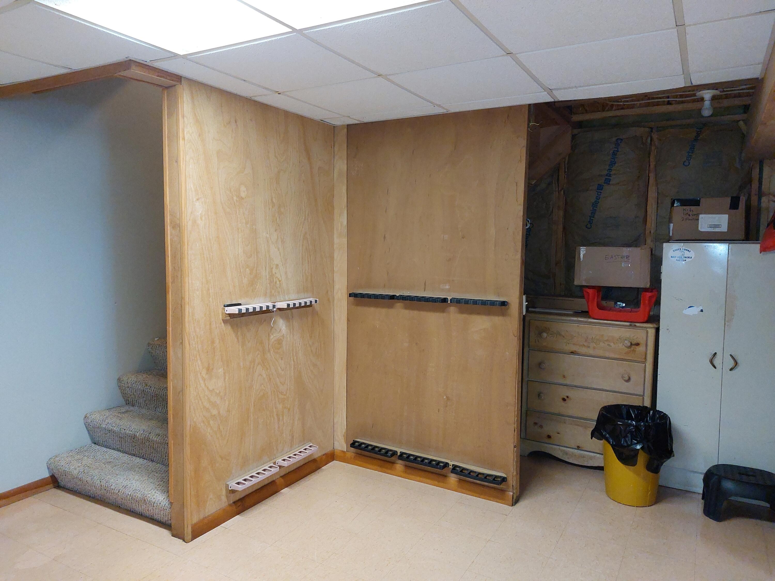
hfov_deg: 71.6
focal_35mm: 24
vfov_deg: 56.8
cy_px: 290
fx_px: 537
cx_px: 388
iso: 500
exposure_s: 1/60
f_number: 1.8
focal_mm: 5.23
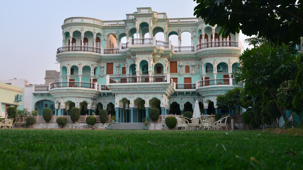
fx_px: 318
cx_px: 150
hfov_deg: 51.0
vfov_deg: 30.0
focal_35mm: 40
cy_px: 70
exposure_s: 1/100
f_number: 9
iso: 400
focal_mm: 25
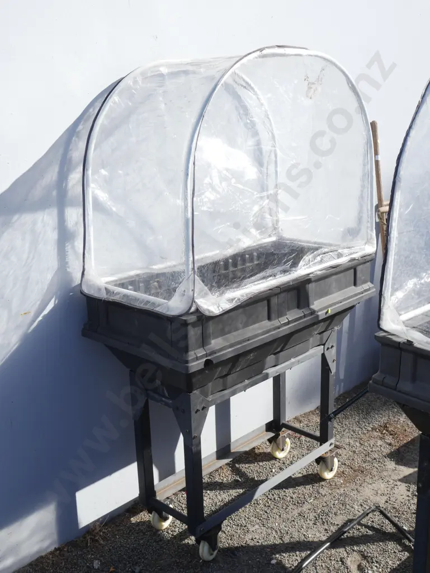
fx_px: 662
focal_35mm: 40
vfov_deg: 46.8
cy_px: 286
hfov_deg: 36.0
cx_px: 215
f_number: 8
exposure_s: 1/320
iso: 200
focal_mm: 20
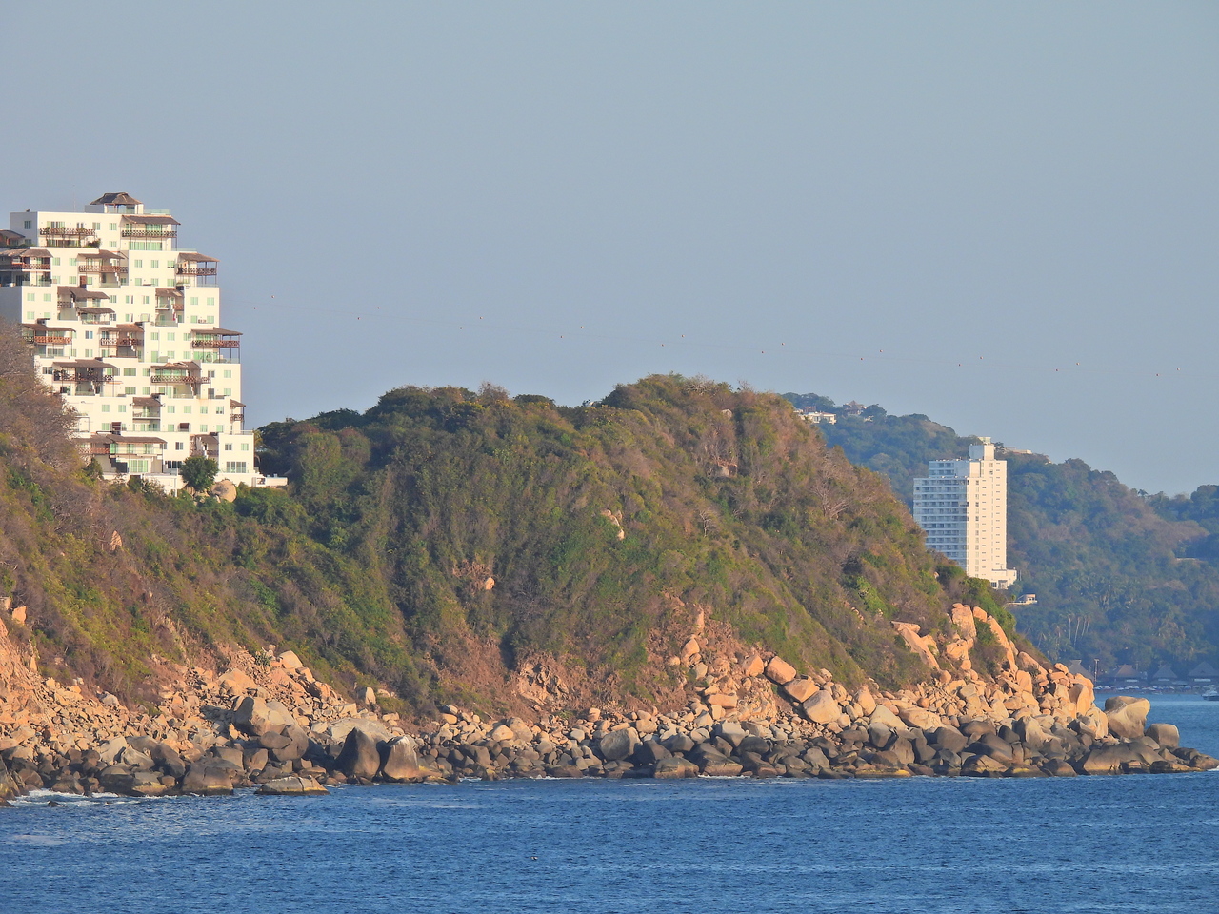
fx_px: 13382
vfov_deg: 3.9
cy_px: 457
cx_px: 610
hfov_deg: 5.2
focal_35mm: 380
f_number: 5
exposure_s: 1/640
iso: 100
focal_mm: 67.8
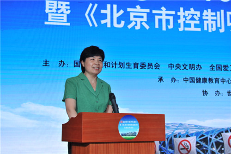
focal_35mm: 58
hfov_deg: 34.5
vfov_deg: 23.3
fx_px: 372
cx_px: 116
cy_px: 77
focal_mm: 58
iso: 400
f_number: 5.6
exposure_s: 1/100
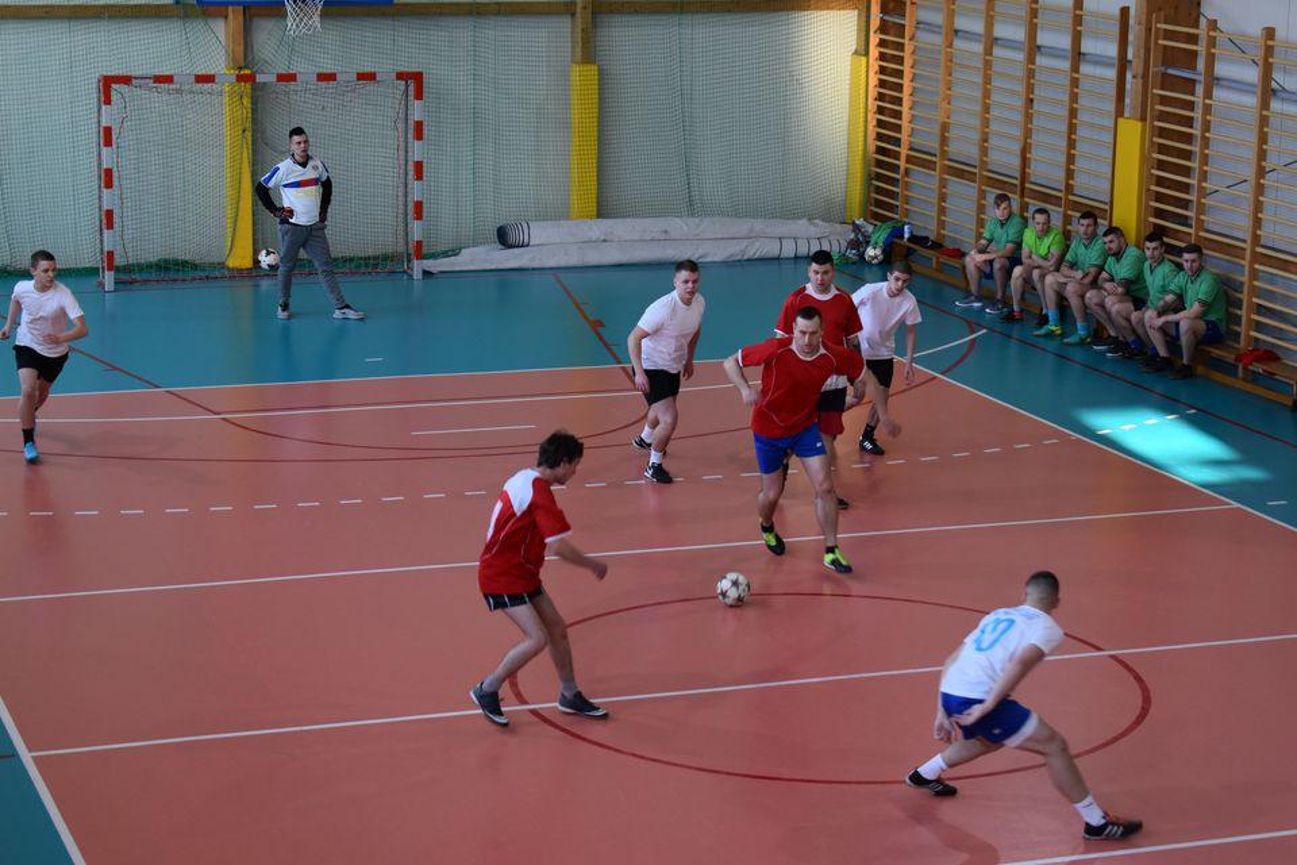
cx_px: 648
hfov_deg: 24.6
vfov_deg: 16.6
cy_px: 432
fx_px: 2972
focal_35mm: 82
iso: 1000
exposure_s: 1/125
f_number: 5.6
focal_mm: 55
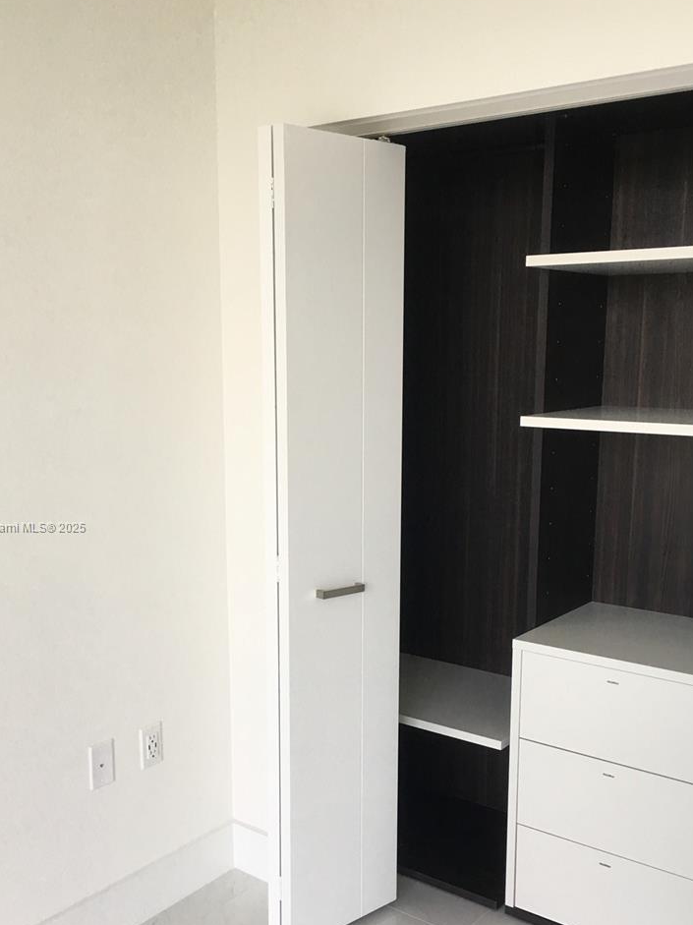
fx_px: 988
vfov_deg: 50.0
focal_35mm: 37
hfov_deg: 38.6
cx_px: 347
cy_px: 528
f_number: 2.2
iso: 25
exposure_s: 1/30
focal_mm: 4.15
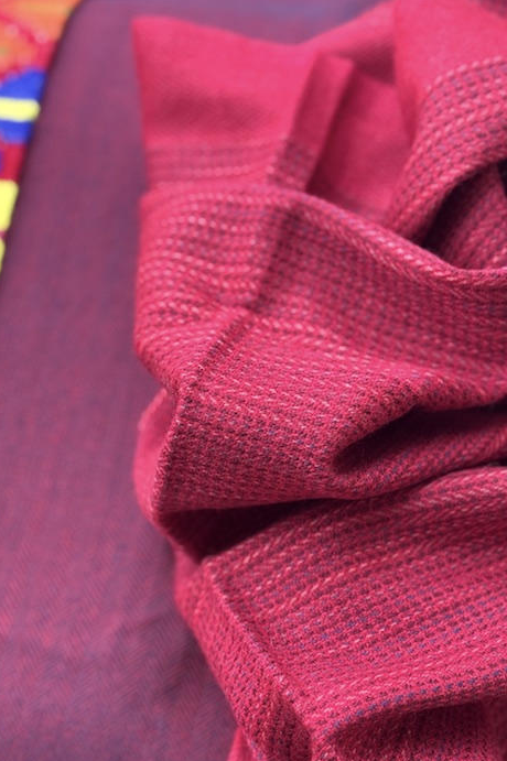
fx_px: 1522
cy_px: 433
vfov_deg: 28.1
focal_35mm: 72
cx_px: 222
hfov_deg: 18.9
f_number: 1.78
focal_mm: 6.76
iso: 100
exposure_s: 1/172
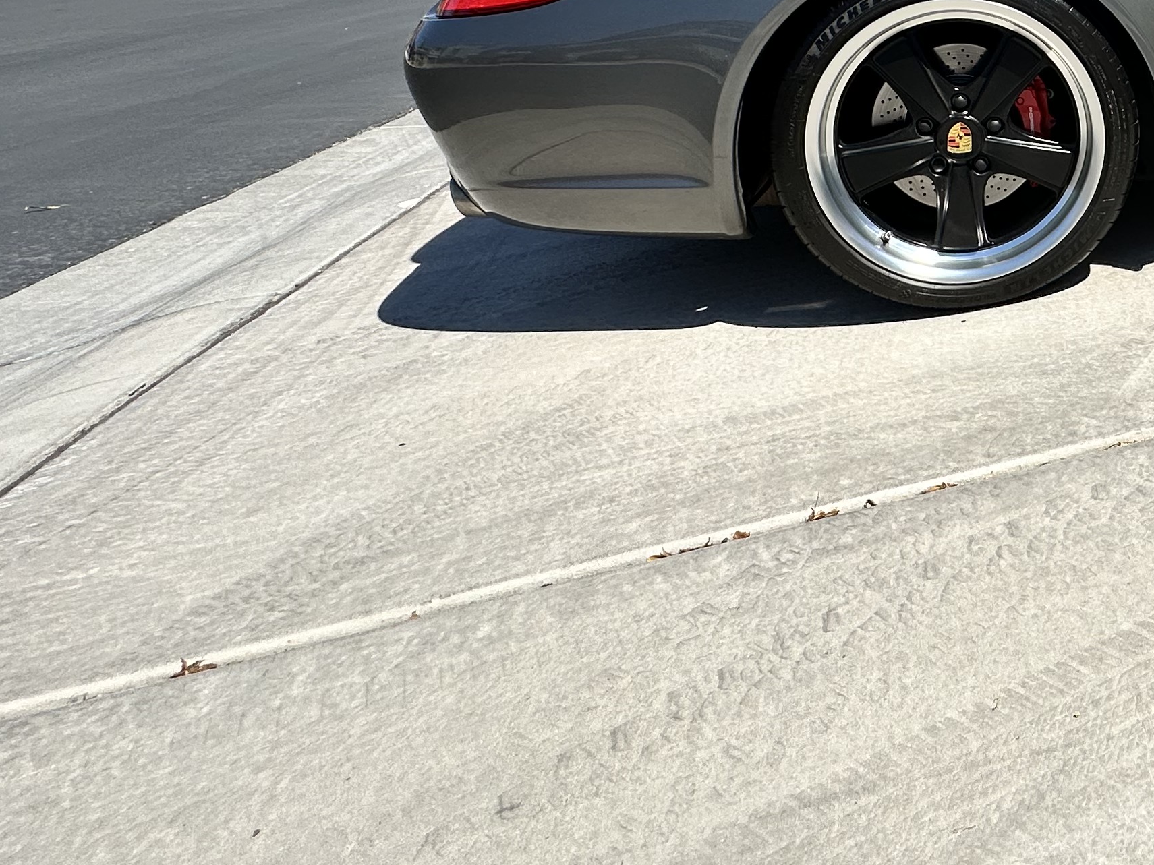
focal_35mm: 33
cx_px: 1237
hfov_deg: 44.0
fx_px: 1100
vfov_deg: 40.0
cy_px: 98
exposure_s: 1/2304
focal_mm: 2.22
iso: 50
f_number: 2.2
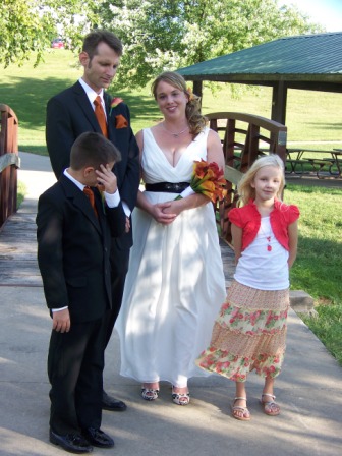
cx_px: 171
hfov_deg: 21.0
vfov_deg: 27.8
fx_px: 922
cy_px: 228
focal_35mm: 70
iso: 64
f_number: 3.2
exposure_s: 1/160
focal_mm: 11.7
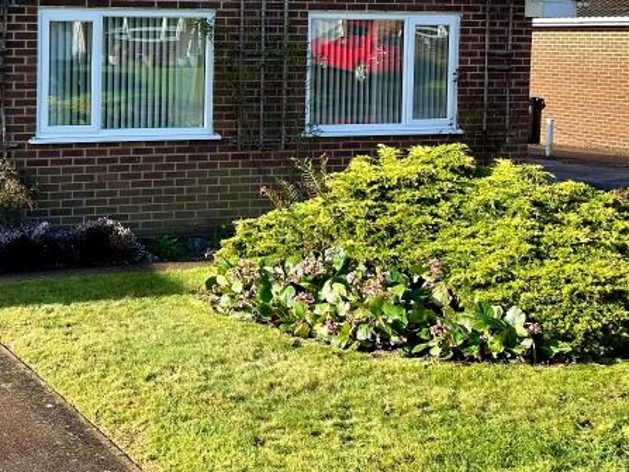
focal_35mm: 55
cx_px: 41
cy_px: 87
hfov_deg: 32.8
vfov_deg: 26.0
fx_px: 999
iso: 80
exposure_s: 1/1562
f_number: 1.78
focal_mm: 6.86
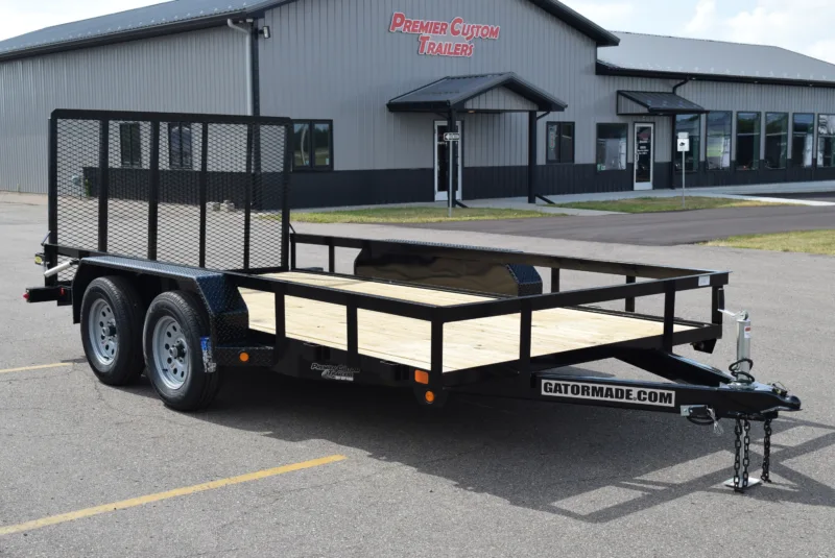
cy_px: 279
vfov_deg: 28.1
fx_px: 1114
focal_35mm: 48
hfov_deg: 41.1
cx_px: 418
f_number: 9
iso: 200
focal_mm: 32
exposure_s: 1/320
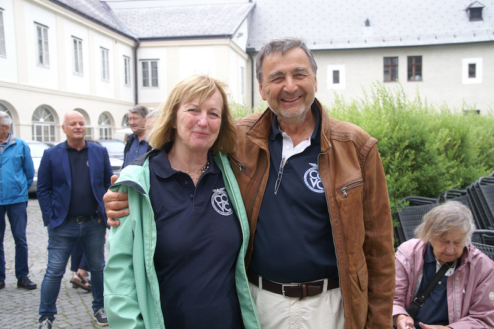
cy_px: 164
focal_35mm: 45
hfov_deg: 43.6
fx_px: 617
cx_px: 247
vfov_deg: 29.8
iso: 100
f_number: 5.6
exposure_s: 1/100
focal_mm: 30
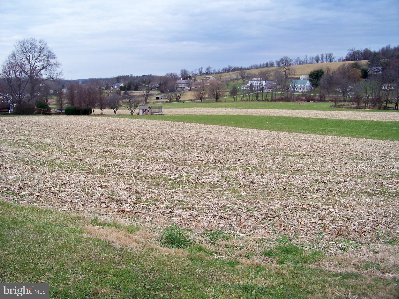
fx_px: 380
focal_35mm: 33
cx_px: 200
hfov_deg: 55.4
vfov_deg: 42.9
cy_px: 150
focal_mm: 5.85
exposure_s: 1/200
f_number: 2.8
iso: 64
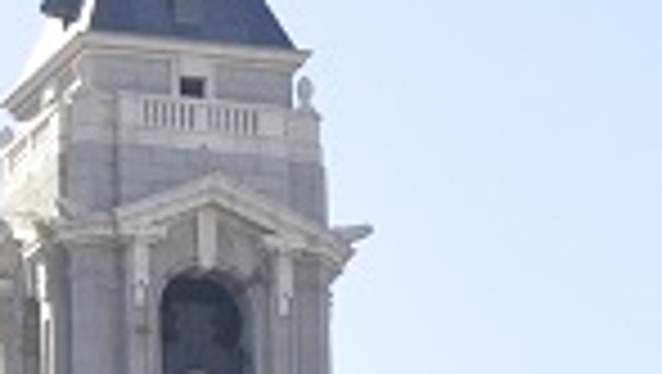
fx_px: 6132
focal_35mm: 349
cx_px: 234
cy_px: 1104
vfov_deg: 3.4
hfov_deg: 6.2
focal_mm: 32
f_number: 9
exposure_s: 1/320
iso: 200
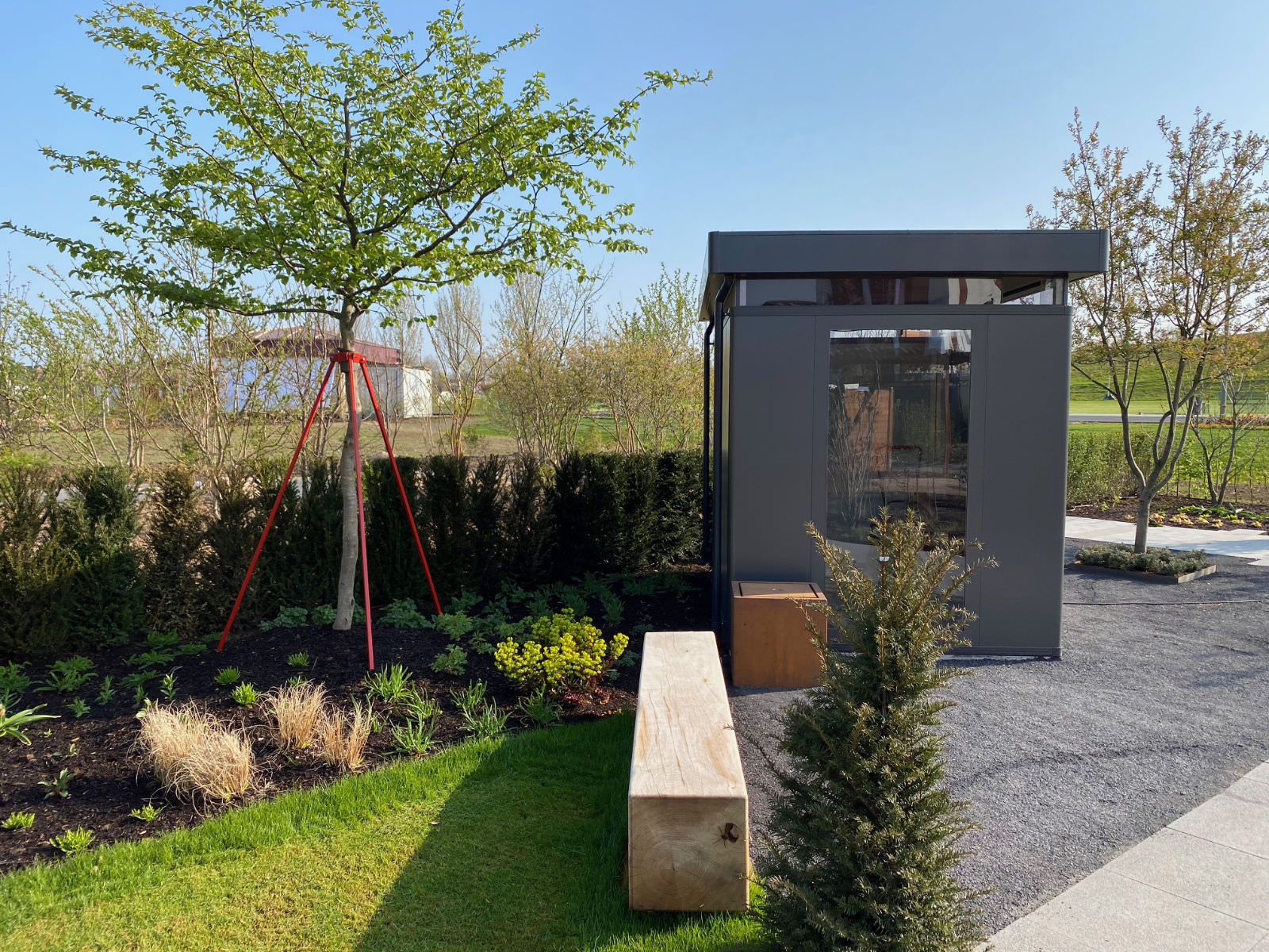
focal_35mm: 26
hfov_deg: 67.3
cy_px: 476
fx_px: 953
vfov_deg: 53.1
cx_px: 634
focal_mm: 4.2
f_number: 1.8
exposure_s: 1/1629
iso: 32
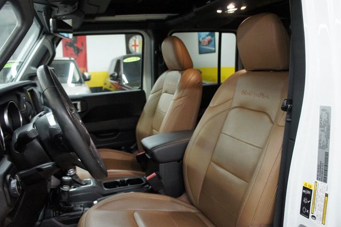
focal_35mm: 28
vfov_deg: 45.6
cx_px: 170
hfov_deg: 64.6
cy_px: 114
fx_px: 270
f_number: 3.5
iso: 1600
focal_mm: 19
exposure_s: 1/60
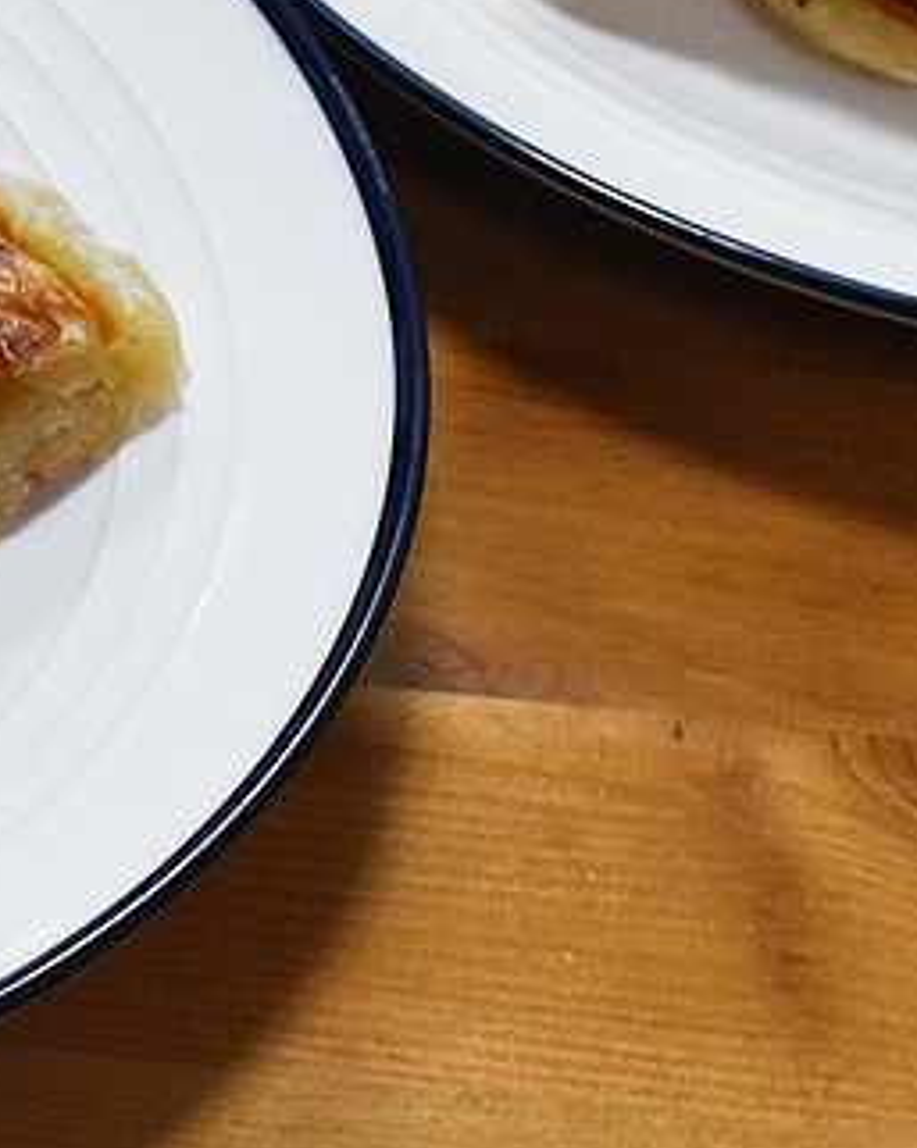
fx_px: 5957
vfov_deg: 10.8
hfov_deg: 8.5
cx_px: -596
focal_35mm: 175
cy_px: -340
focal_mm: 25
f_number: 5
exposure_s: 1/50
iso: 800
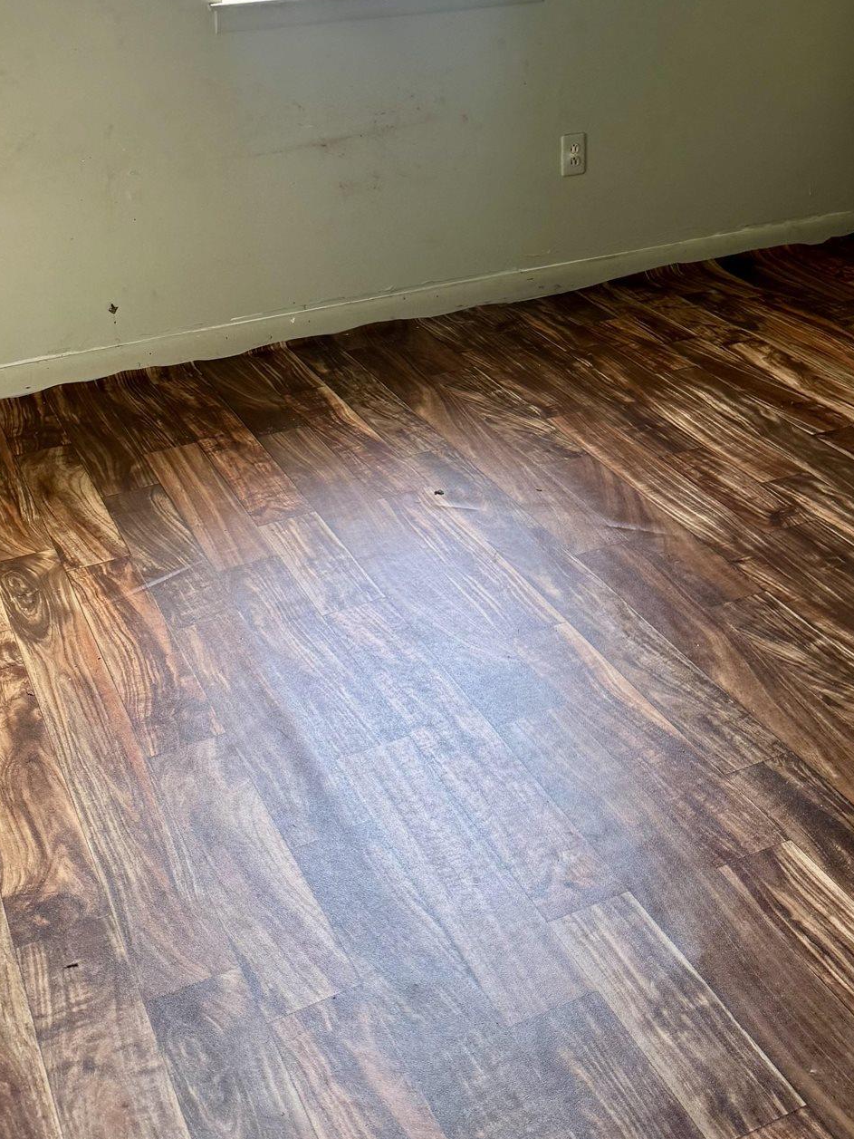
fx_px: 1447
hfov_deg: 32.9
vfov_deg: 40.8
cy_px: 196
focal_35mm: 44
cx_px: 469
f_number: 1.78
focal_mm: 6.76
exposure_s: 1/121
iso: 160
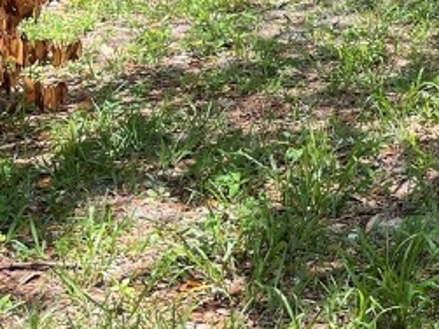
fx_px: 1344
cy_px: -172
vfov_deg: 13.1
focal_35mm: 106
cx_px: 798
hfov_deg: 15.8
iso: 32
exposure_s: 1/556
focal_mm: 4.2
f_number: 1.6
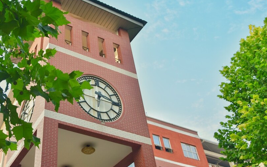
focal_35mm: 41
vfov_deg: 31.2
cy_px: 78
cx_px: 76
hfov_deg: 46.9
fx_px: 298
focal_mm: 18
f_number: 4
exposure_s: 1/250
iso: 125
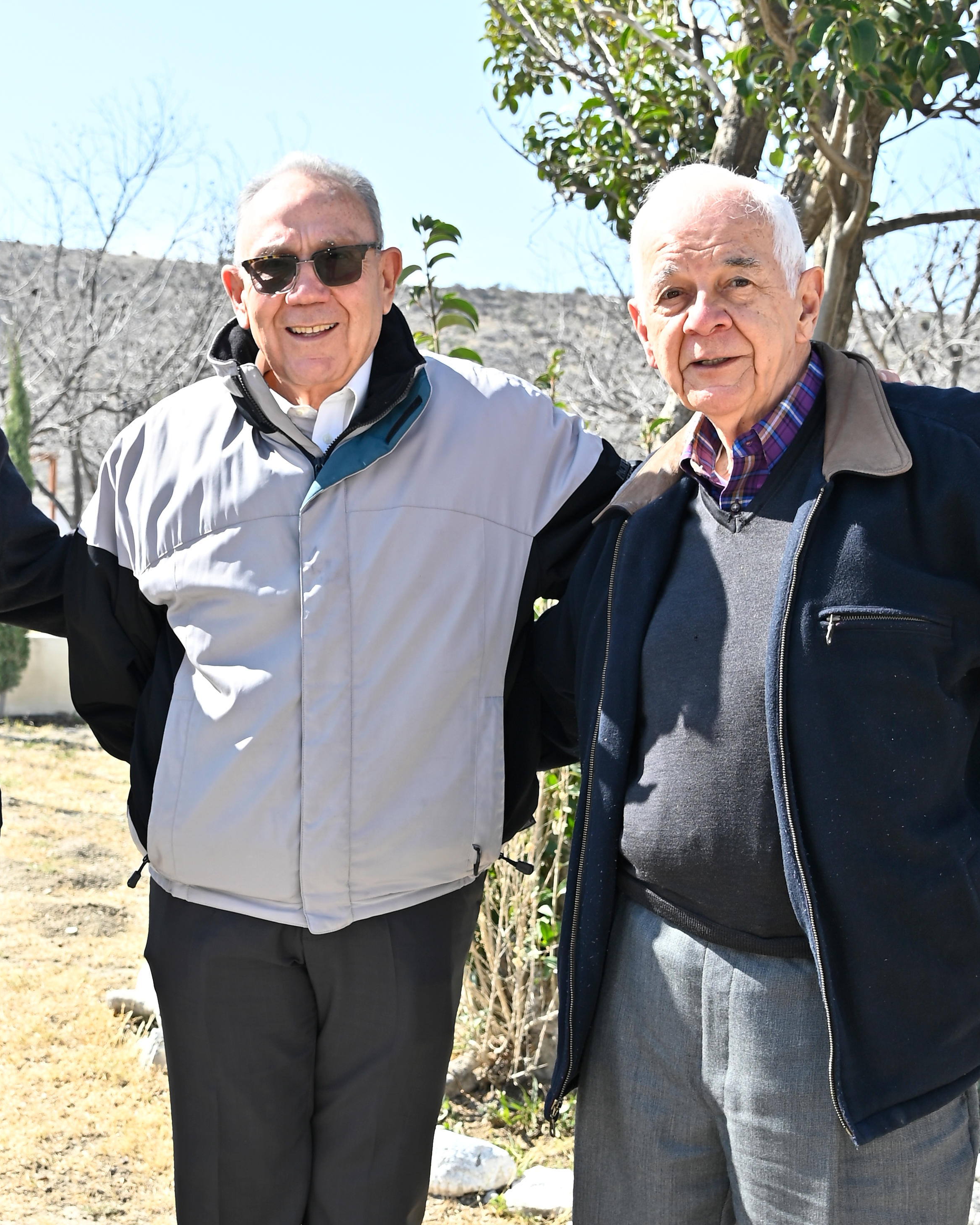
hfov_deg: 26.0
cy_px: 815
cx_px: 301
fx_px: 2103
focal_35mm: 58
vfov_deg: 32.2
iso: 100
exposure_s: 1/160
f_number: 6.3
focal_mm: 30
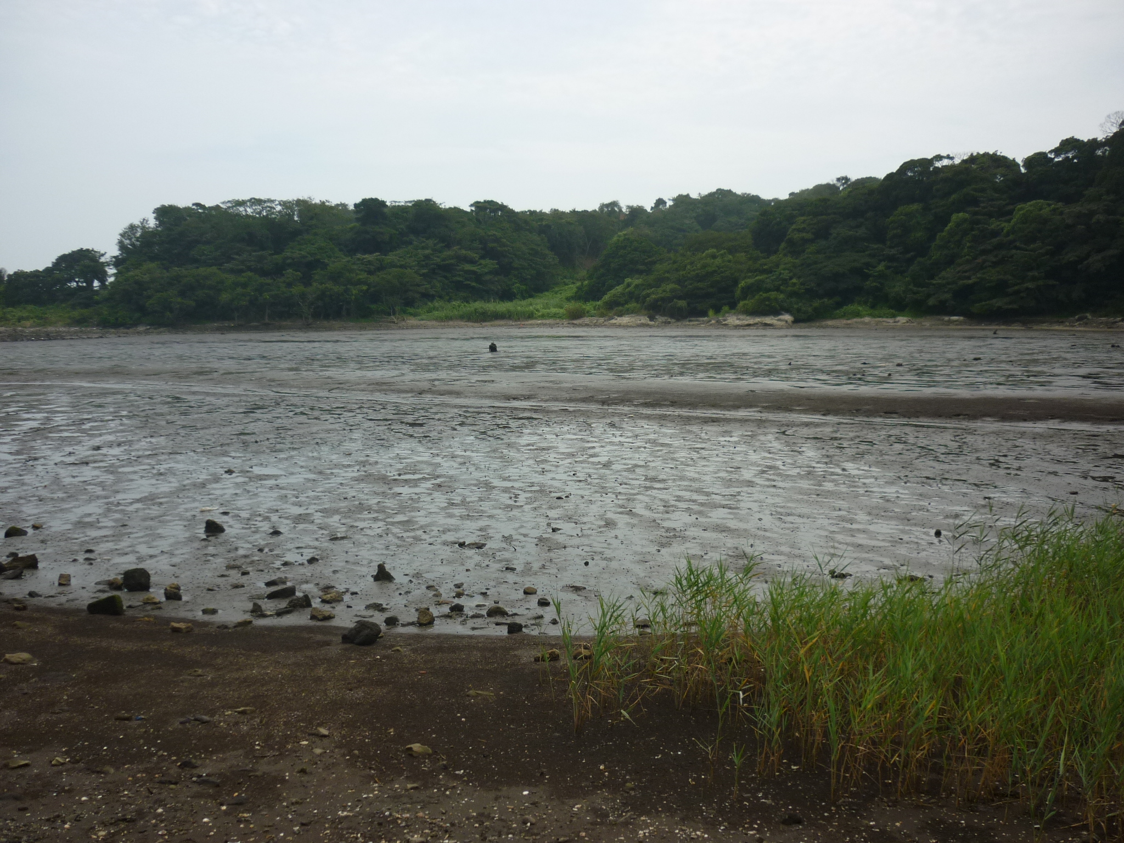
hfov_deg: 55.4
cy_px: 422
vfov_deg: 42.9
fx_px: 1072
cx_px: 562
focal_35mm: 33
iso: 100
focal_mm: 5.5
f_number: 8
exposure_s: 1/320
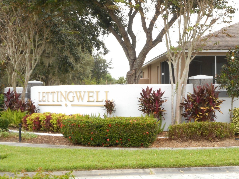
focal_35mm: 77
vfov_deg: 19.1
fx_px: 532
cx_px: 120
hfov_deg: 25.3
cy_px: 90
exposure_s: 1/60
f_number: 5.5
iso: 200
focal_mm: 13.8
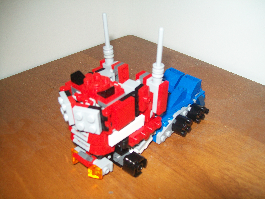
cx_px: 132
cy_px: 100
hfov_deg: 51.4
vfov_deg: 39.7
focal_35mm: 36
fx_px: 276
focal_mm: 6
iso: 64
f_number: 2.7
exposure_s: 1/60
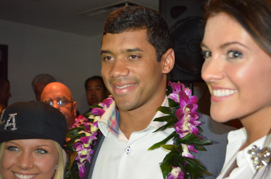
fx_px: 361
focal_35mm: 48
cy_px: 90
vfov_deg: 28.0
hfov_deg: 41.2
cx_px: 136
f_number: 4.8
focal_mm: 32
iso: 3200
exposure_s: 1/60
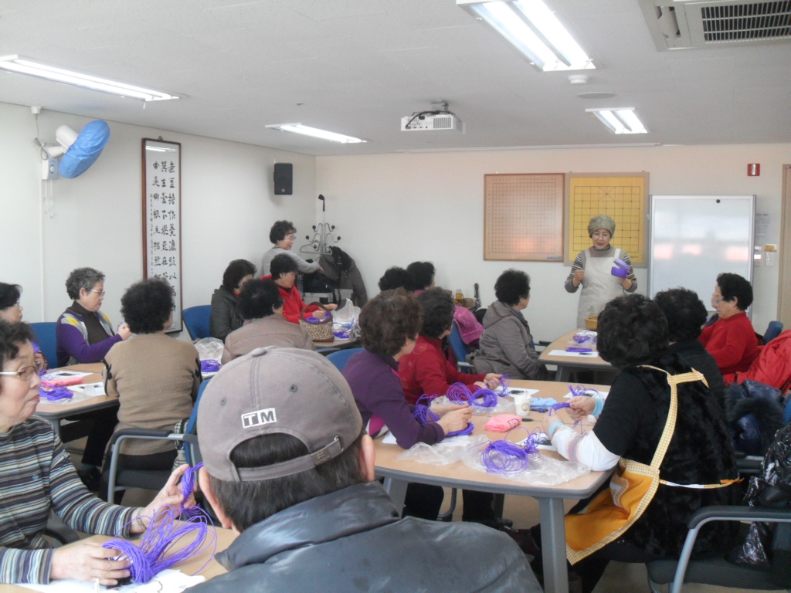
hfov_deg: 52.6
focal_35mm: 35
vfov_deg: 40.7
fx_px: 800
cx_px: 396
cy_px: 296
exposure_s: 1/60
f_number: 2.8
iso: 200
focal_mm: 6.2
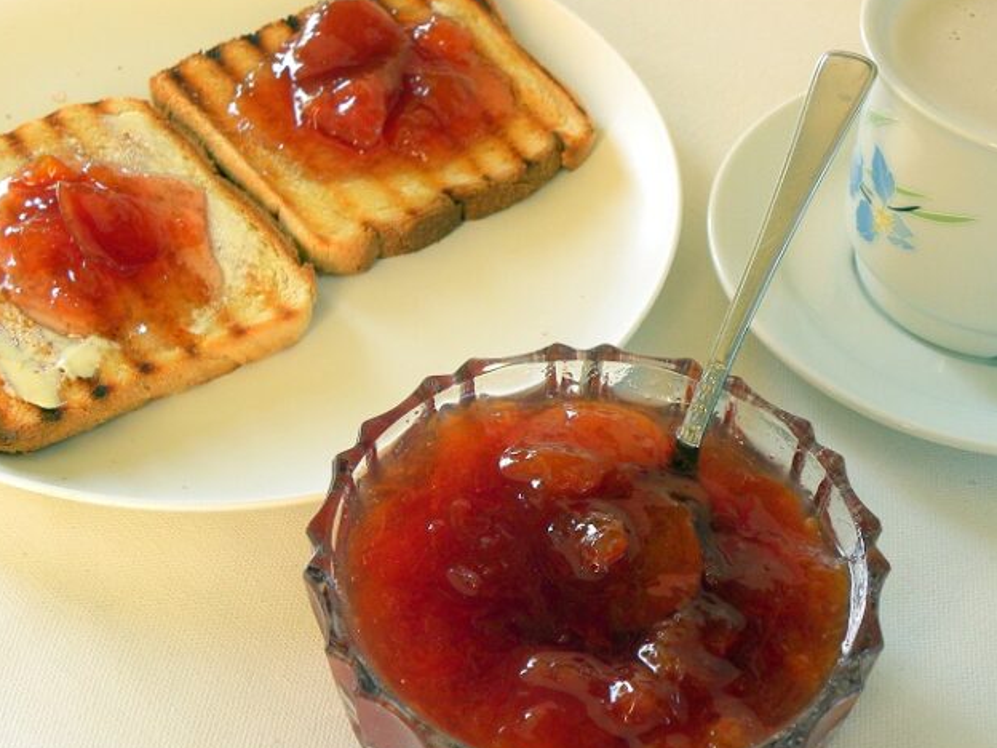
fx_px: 1843
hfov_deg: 30.2
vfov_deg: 22.9
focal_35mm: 64
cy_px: 411
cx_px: 553
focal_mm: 9.2
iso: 117
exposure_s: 1/65
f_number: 3.5
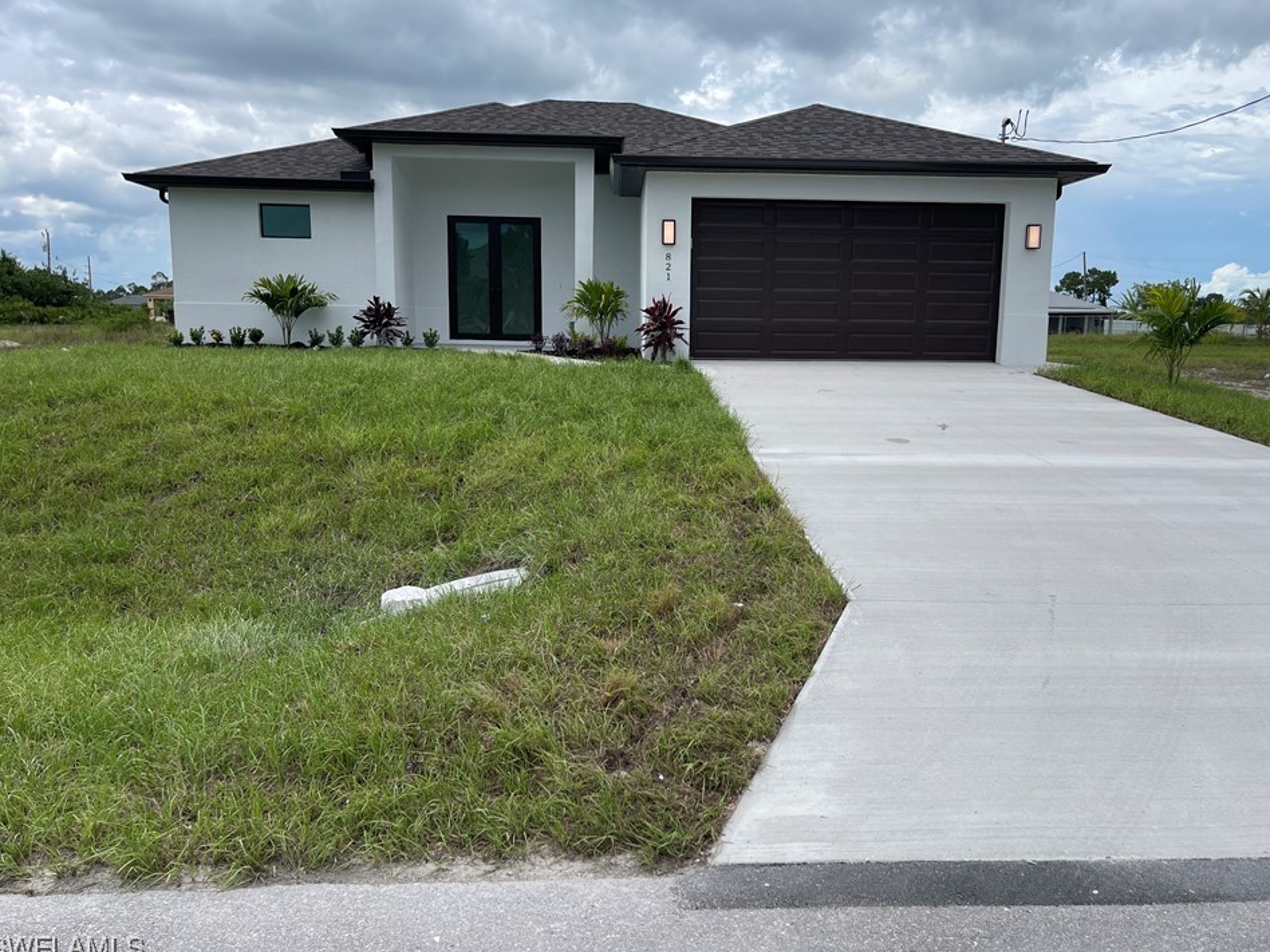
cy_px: 463
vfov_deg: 51.3
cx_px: 666
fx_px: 991
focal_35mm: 27
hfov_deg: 65.3
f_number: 1.6
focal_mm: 5.1
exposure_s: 1/3086
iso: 32
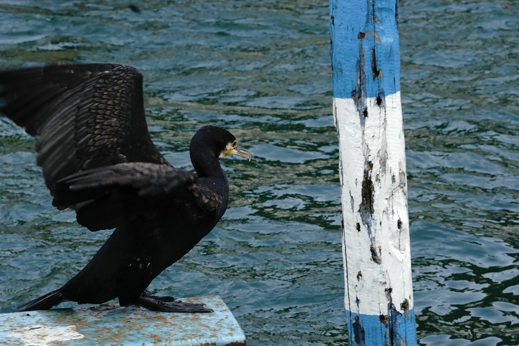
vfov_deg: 7.4
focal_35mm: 186
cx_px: 262
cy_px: 174
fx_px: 2681
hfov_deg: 11.1
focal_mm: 123
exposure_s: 1/250
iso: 640
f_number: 14
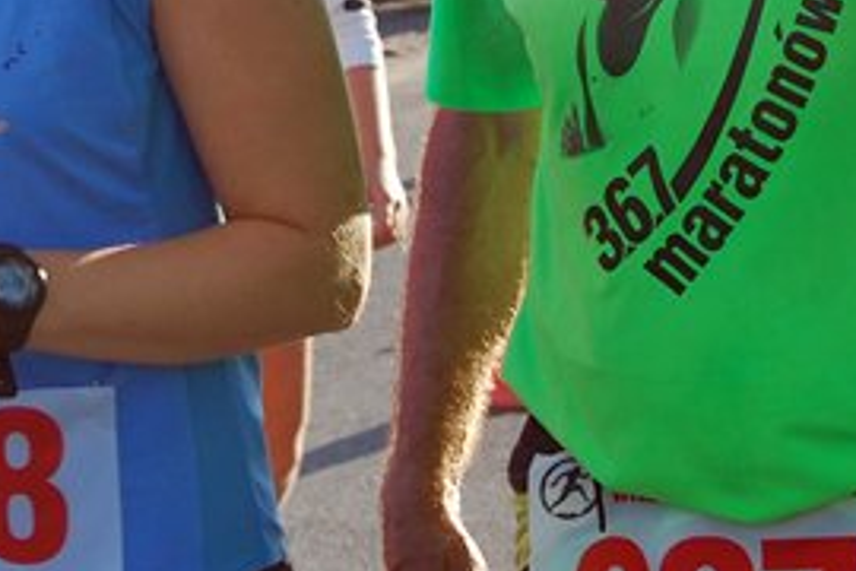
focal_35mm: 132
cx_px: 384
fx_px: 3138
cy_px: -48
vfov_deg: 10.3
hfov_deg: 15.5
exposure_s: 1/250
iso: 200
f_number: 8
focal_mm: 34
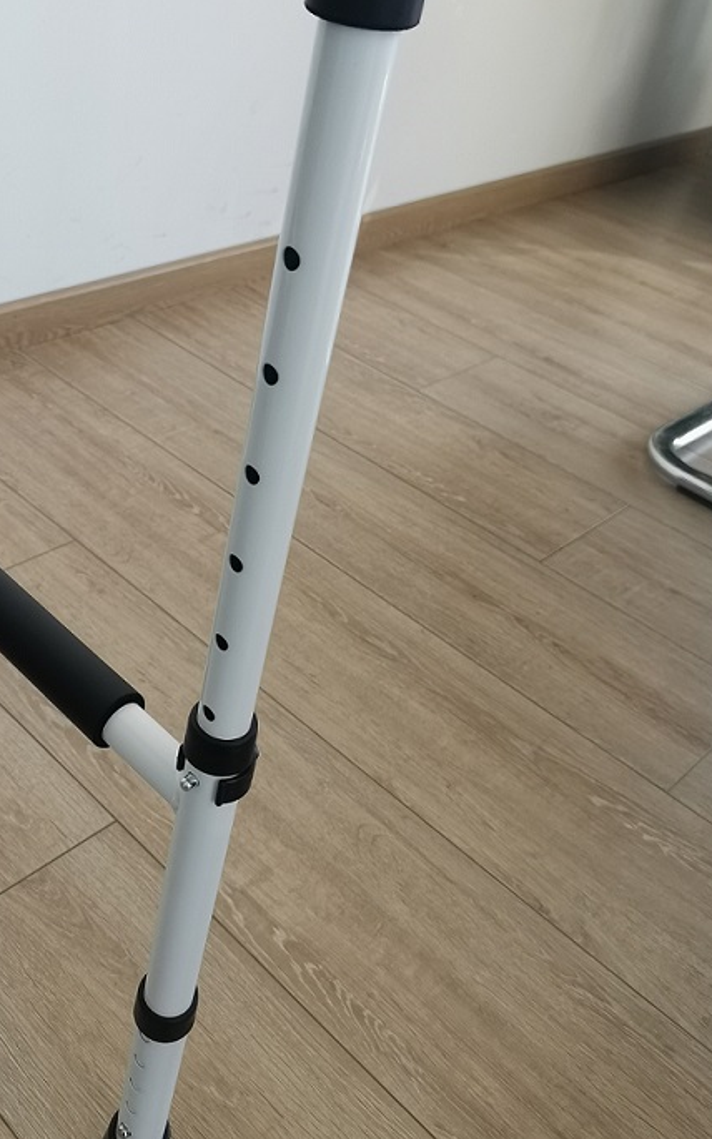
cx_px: 232
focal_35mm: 34
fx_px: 1056
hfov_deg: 36.8
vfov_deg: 56.7
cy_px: 537
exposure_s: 1/120
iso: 125
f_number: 1.8
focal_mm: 4.75
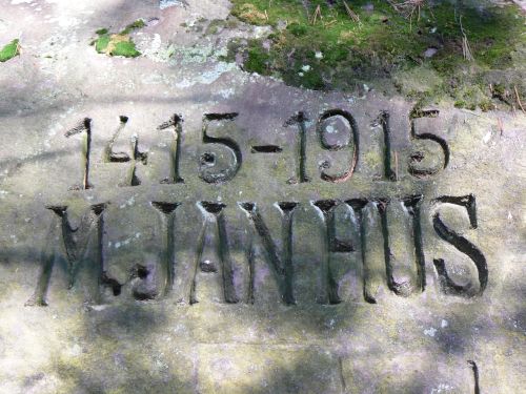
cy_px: 197
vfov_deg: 18.7
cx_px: 263
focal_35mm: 79
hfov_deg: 24.7
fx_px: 1200
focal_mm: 13.1
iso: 80
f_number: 3.2
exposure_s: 1/40
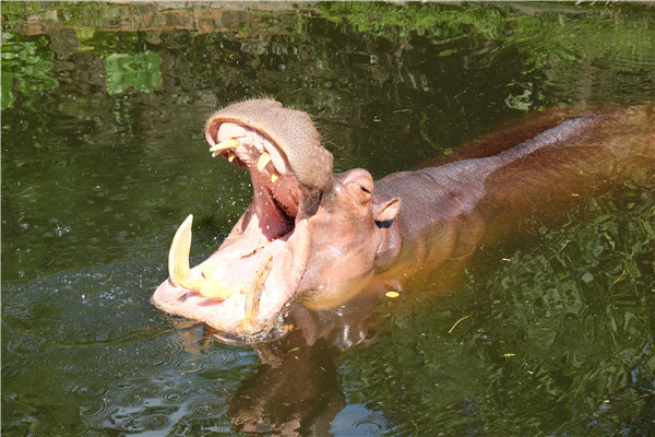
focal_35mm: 83
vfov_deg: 16.5
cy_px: 218
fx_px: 1510
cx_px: 328
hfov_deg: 24.5
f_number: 5.6
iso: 400
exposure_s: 1/300
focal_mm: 55
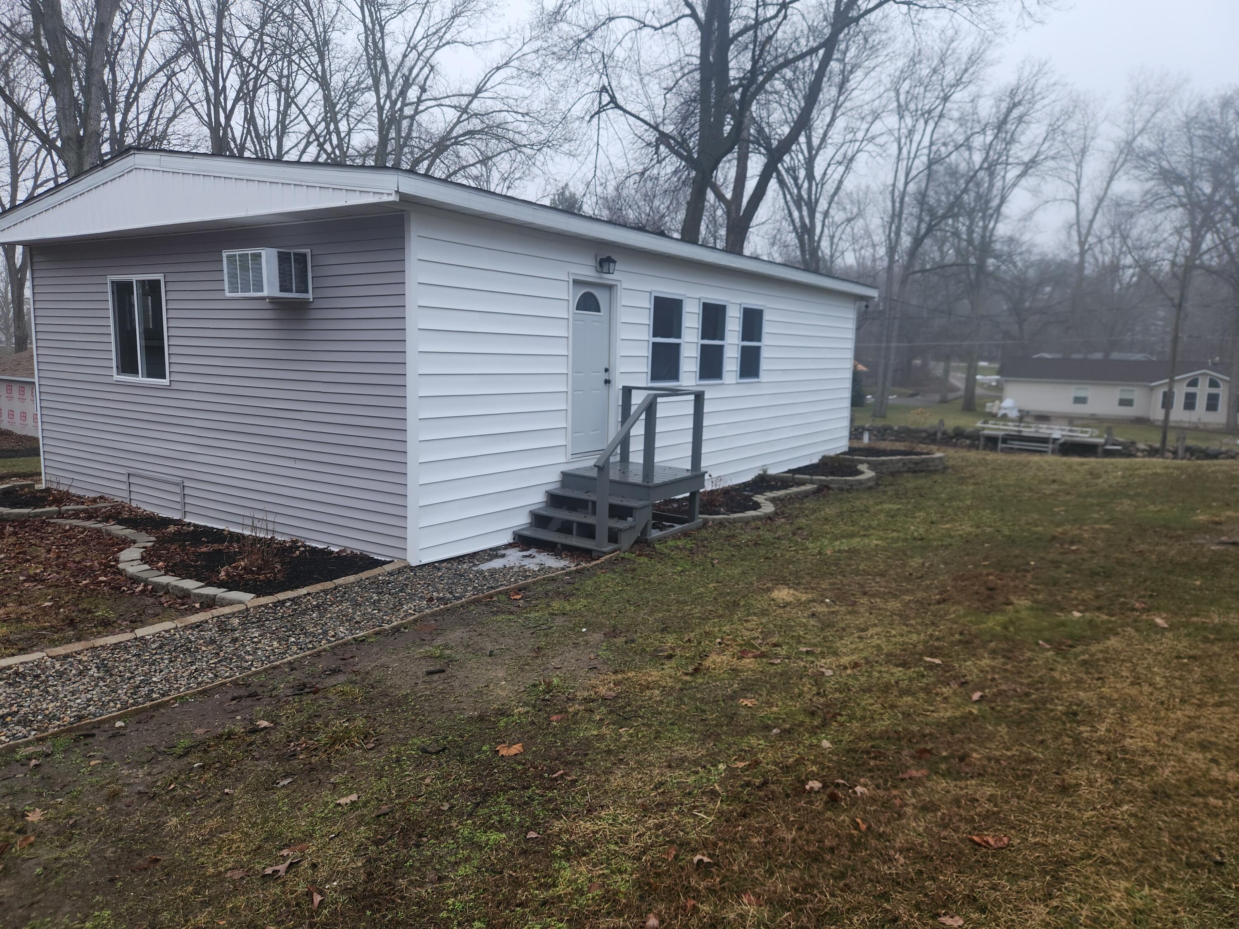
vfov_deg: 58.9
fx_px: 823
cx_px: 620
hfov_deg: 73.9
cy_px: 464
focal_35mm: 23
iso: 64
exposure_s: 1/180
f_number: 1.8
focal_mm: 5.4
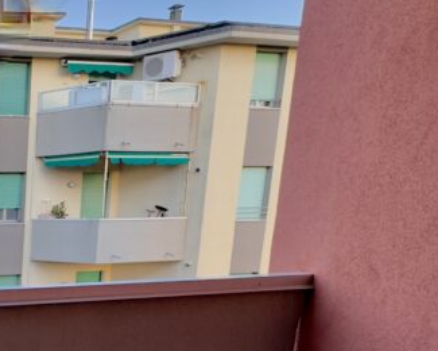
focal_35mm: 43
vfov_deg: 33.1
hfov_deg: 30.6
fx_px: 557
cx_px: -168
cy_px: 317
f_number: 2.2
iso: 50
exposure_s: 1/99
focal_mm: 2.22
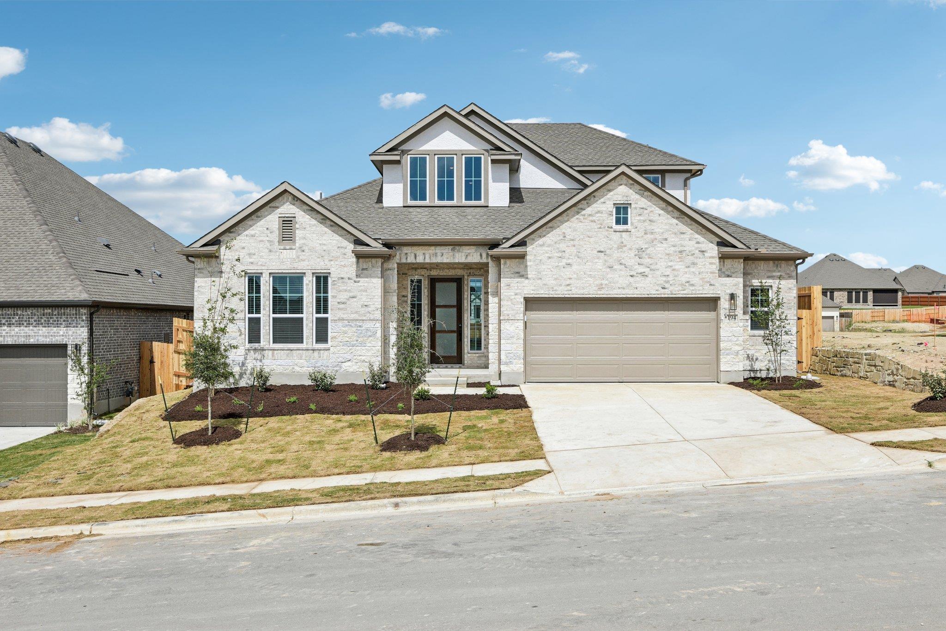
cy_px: 316
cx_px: 473
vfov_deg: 36.9
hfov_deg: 53.1
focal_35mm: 36
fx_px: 946
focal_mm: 24
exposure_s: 1/1000
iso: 100
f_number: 6.7
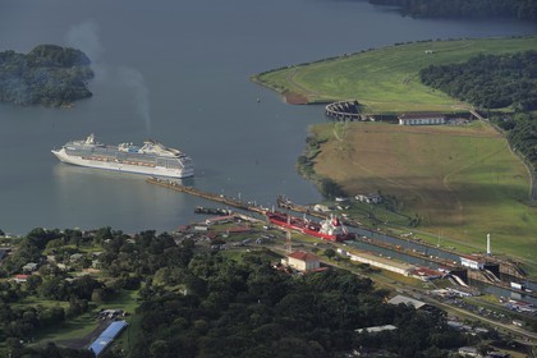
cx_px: 268
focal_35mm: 150
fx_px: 2237
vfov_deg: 9.1
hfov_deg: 13.7
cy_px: 179
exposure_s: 1/1000
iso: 200
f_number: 7.1
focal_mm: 150
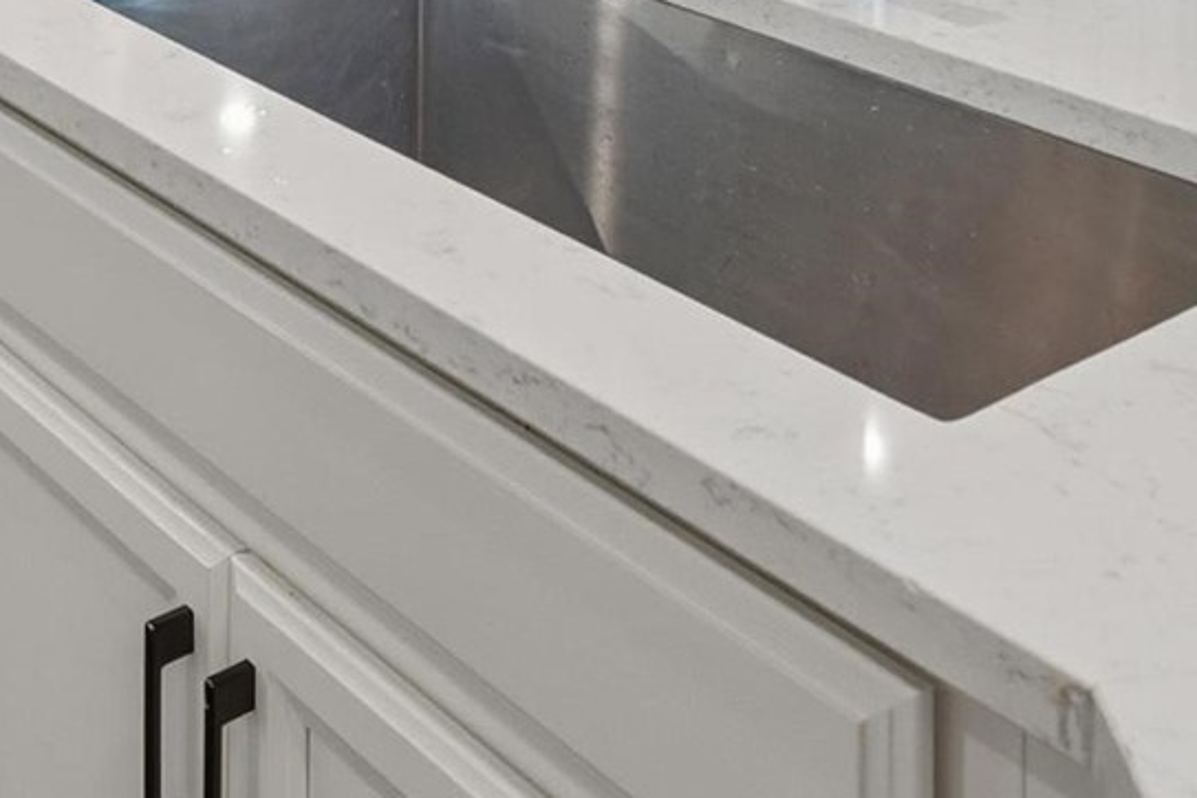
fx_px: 1862
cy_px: -622
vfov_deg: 18.9
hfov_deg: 32.7
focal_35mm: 56
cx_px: -7
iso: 400
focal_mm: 14
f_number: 9
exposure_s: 1/250
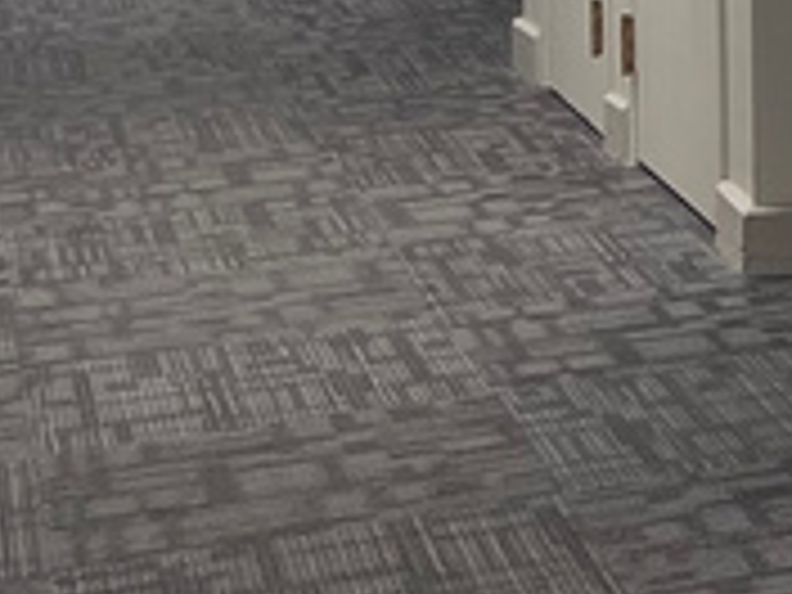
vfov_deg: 9.2
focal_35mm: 151
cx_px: 1899
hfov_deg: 11.0
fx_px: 3455
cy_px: -616
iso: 125
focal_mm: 5.7
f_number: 1.5
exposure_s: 1/120
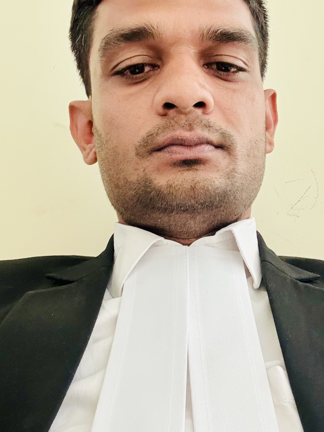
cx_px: 213
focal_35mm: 45
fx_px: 562
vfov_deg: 42.0
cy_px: 233
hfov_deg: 31.9
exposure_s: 1/25
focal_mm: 2.69
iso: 320
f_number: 1.9
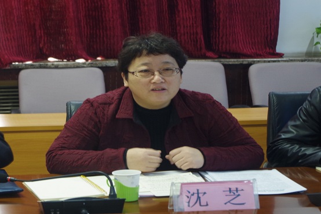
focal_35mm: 82
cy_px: 107
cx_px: 160
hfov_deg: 24.8
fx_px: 731
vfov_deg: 16.6
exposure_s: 1/4
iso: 400
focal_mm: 55
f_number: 5.6
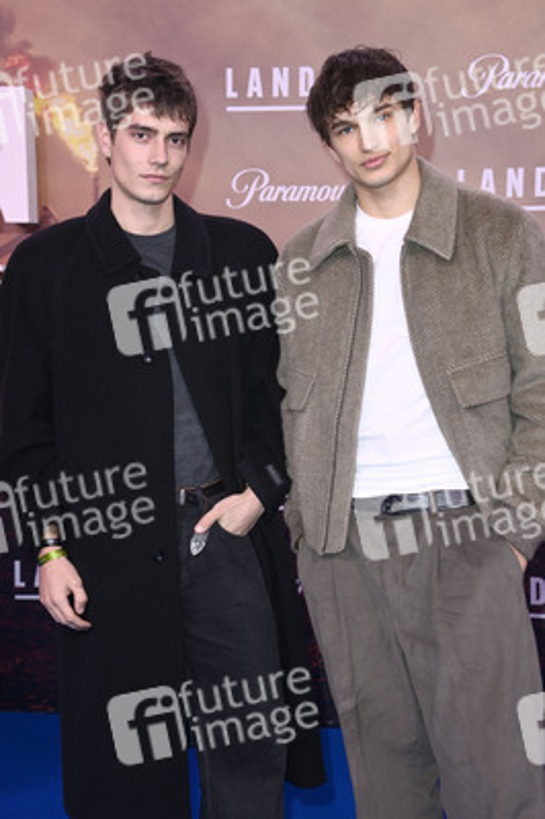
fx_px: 1410
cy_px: 410
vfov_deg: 32.4
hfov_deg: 21.9
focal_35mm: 62
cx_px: 272
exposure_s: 1/250
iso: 640
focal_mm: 62
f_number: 5.6
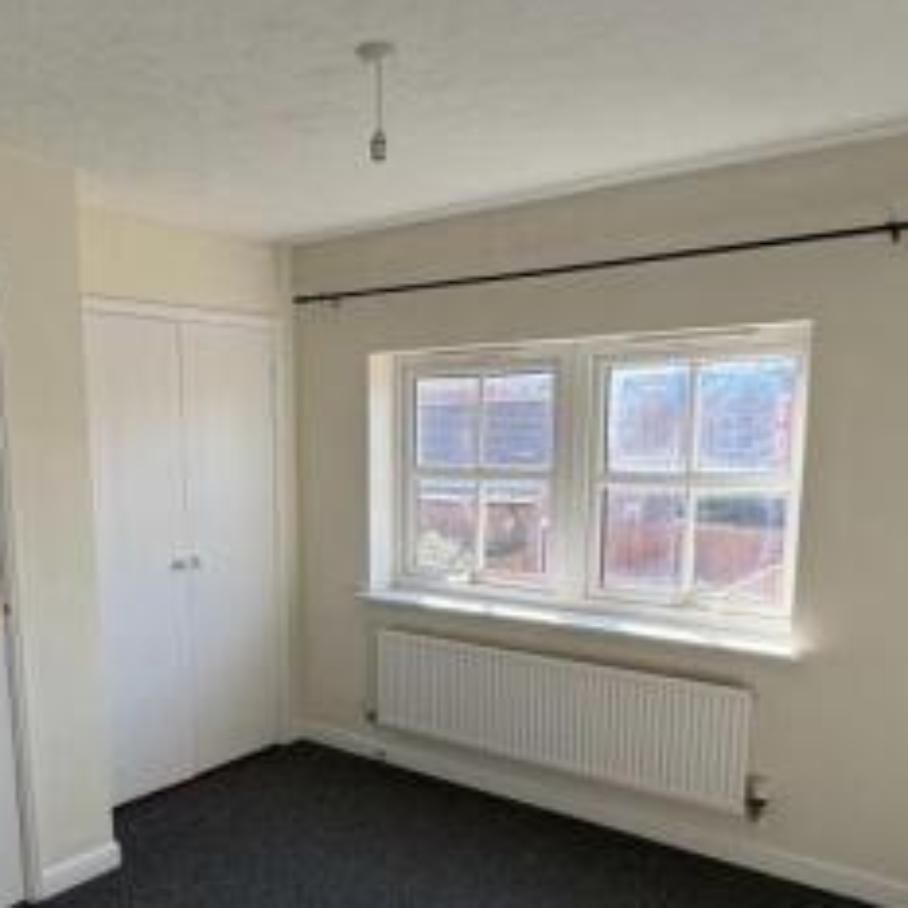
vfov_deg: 51.8
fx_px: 920
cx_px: 337
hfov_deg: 51.9
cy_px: 583
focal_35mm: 31
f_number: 2.2
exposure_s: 1/205
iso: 50
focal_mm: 2.22
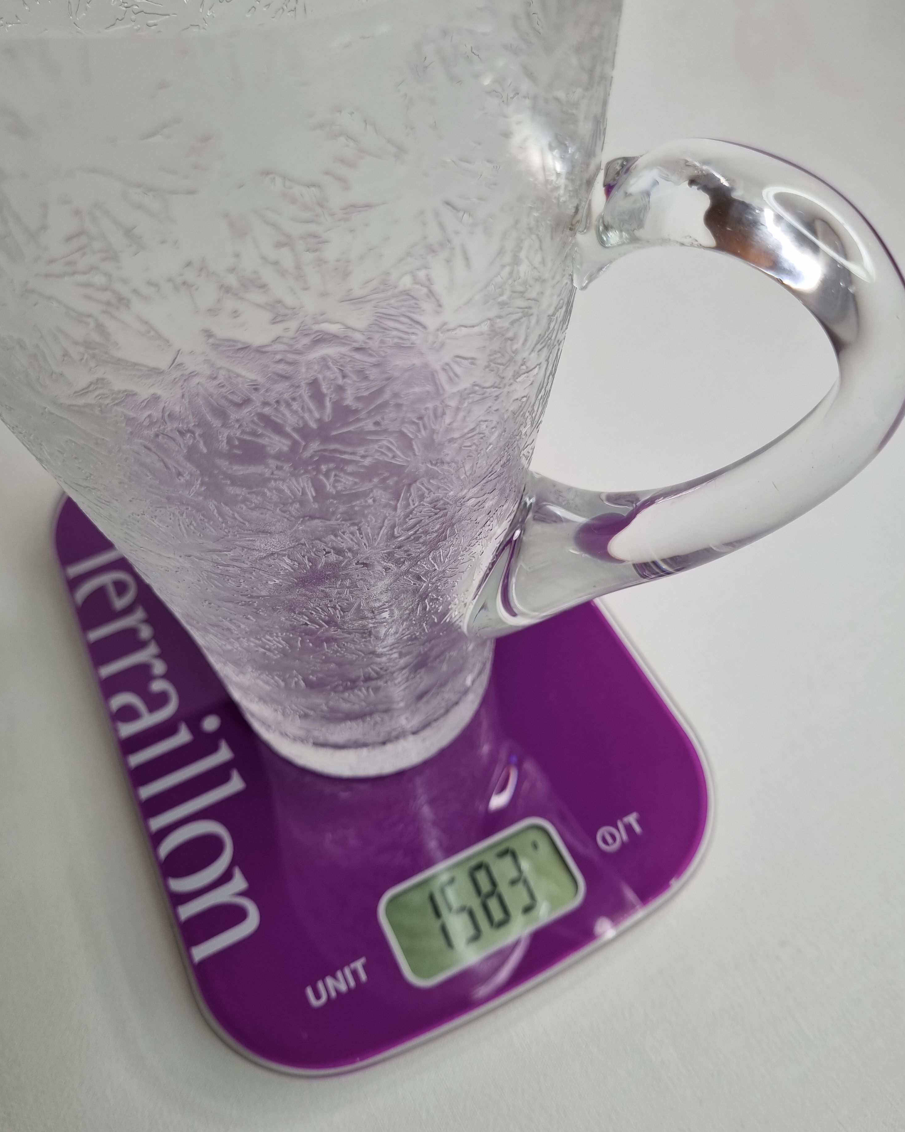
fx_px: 937
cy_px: 538
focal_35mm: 28
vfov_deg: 62.2
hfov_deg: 51.5
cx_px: 440
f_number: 1.8
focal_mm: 5.4
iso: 50
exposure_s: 1/280
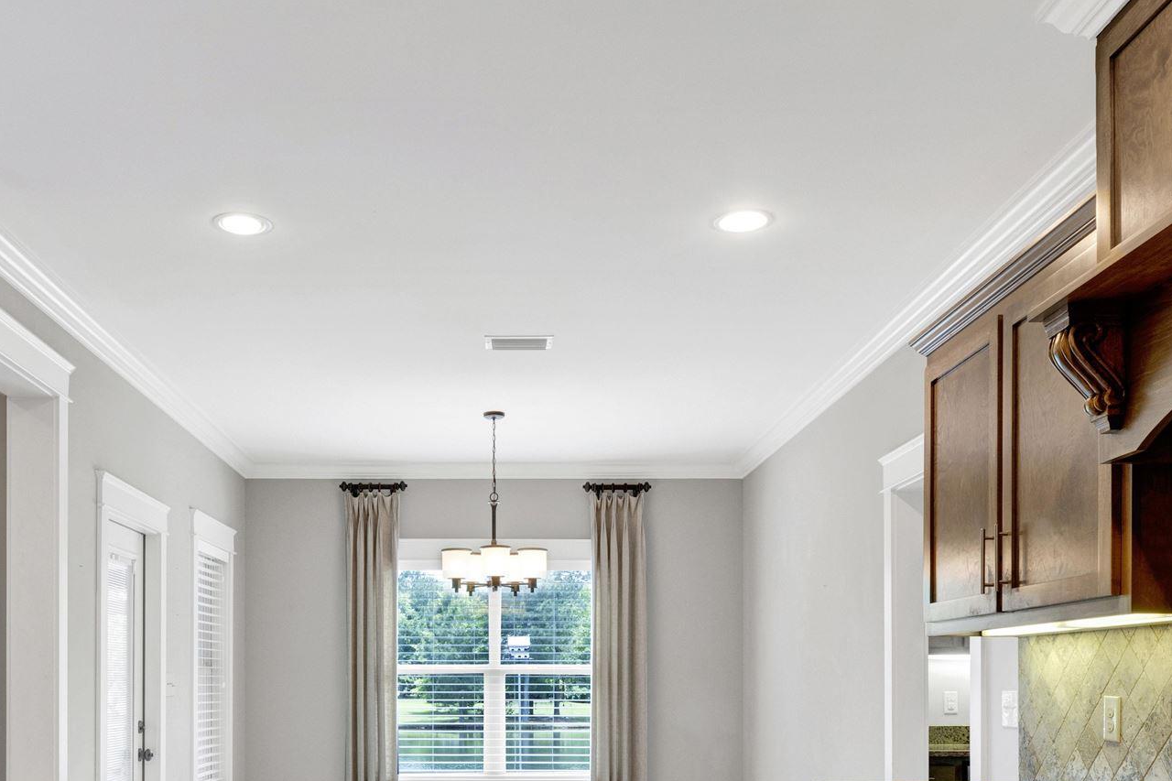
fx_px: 1172
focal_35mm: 36
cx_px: 495
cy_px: 673
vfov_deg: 35.1
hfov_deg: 52.9
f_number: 11
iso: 400
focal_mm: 15
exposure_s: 1/8
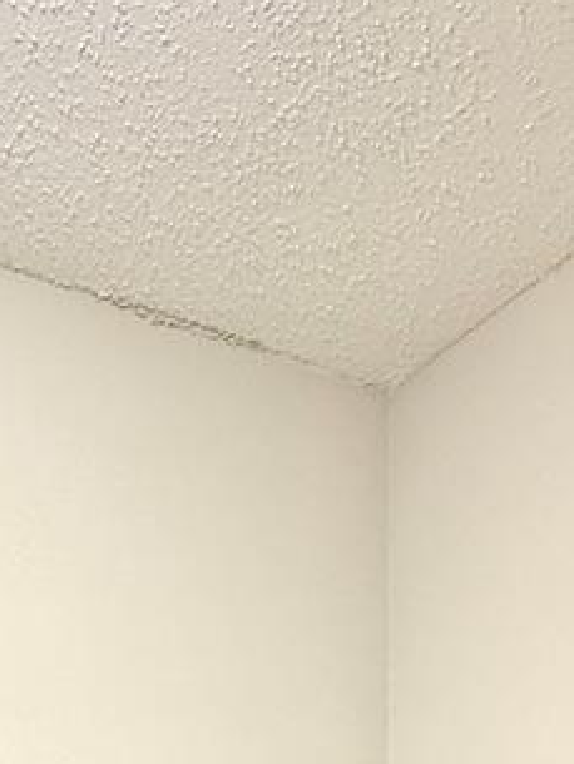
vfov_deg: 26.2
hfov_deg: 25.8
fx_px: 1215
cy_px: 1127
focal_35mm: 55
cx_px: 60
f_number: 2.2
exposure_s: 1/87
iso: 320
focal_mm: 2.22
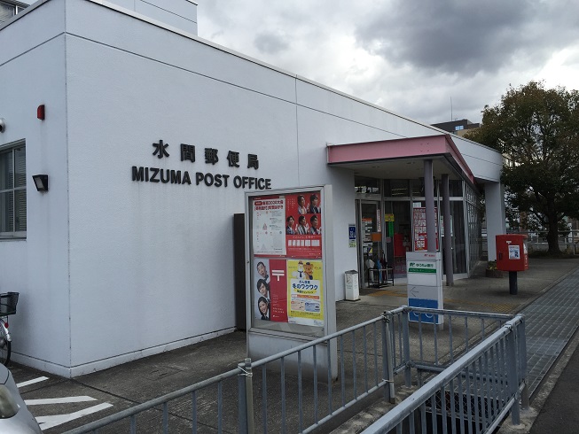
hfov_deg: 61.7
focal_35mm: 29
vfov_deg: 48.2
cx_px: 290
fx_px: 485
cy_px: 217
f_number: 2.2
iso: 32
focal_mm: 4.15
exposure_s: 1/1041
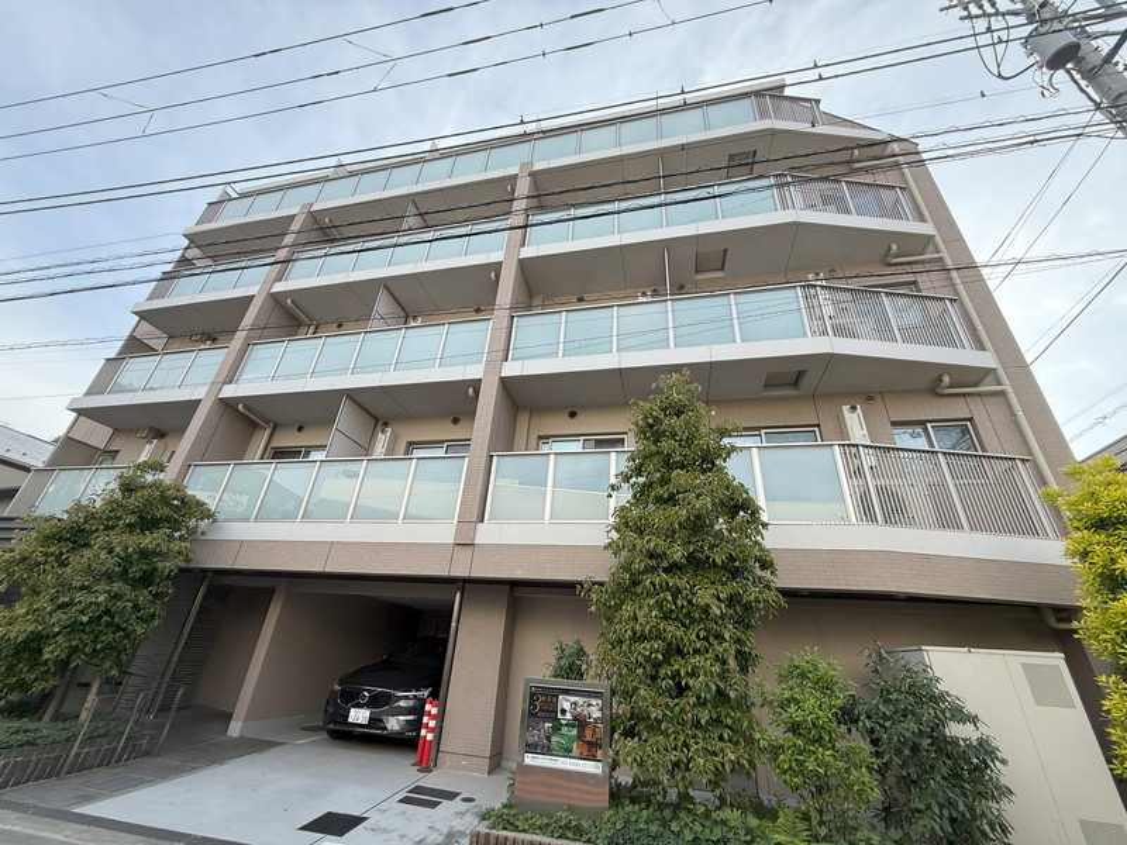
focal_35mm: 14
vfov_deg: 85.7
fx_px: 456
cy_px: 422
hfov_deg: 102.1
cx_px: 564
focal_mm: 2.22
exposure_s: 1/448
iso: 50
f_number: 2.2
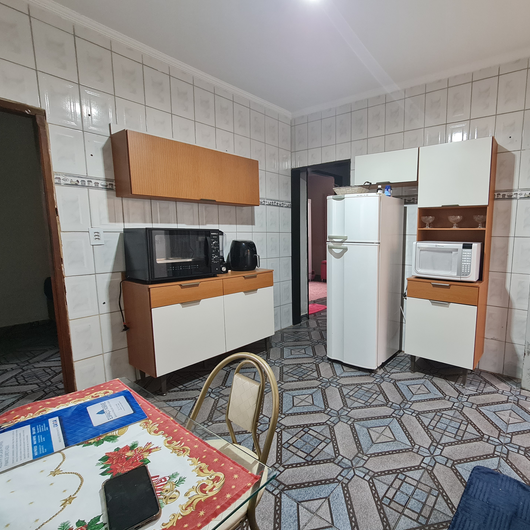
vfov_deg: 87.4
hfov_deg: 84.7
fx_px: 277
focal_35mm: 16
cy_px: 274
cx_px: 349
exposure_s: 1/40
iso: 320
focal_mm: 2.2
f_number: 2.2
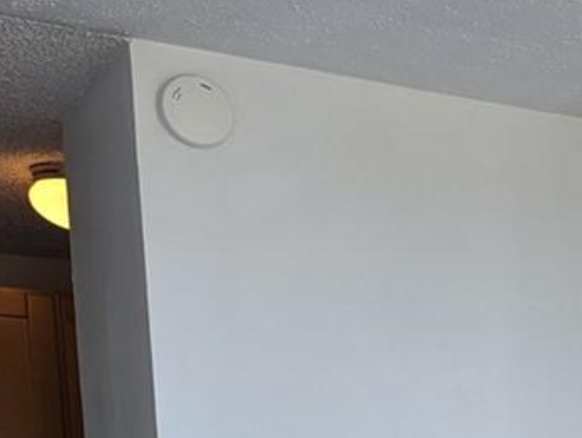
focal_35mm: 110
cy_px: 901
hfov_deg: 15.3
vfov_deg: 11.9
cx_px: 1059
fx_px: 1852
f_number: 1.85
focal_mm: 6.81
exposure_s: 1/103
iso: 51
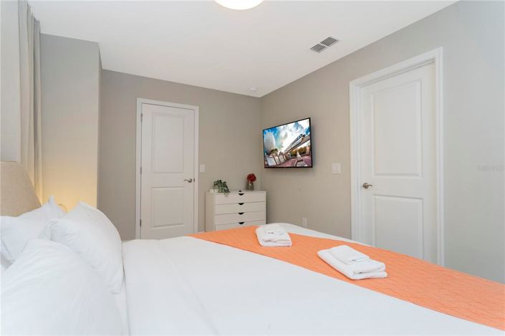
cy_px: 168
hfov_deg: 93.3
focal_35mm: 17
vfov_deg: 70.4
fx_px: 238
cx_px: 252
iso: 1000
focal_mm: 17
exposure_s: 1/15
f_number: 16
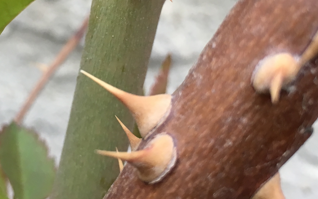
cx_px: 72
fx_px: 650
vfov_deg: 17.2
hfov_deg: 27.1
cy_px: 24
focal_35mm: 75
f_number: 2.2
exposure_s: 1/30
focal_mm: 4.15
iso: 25
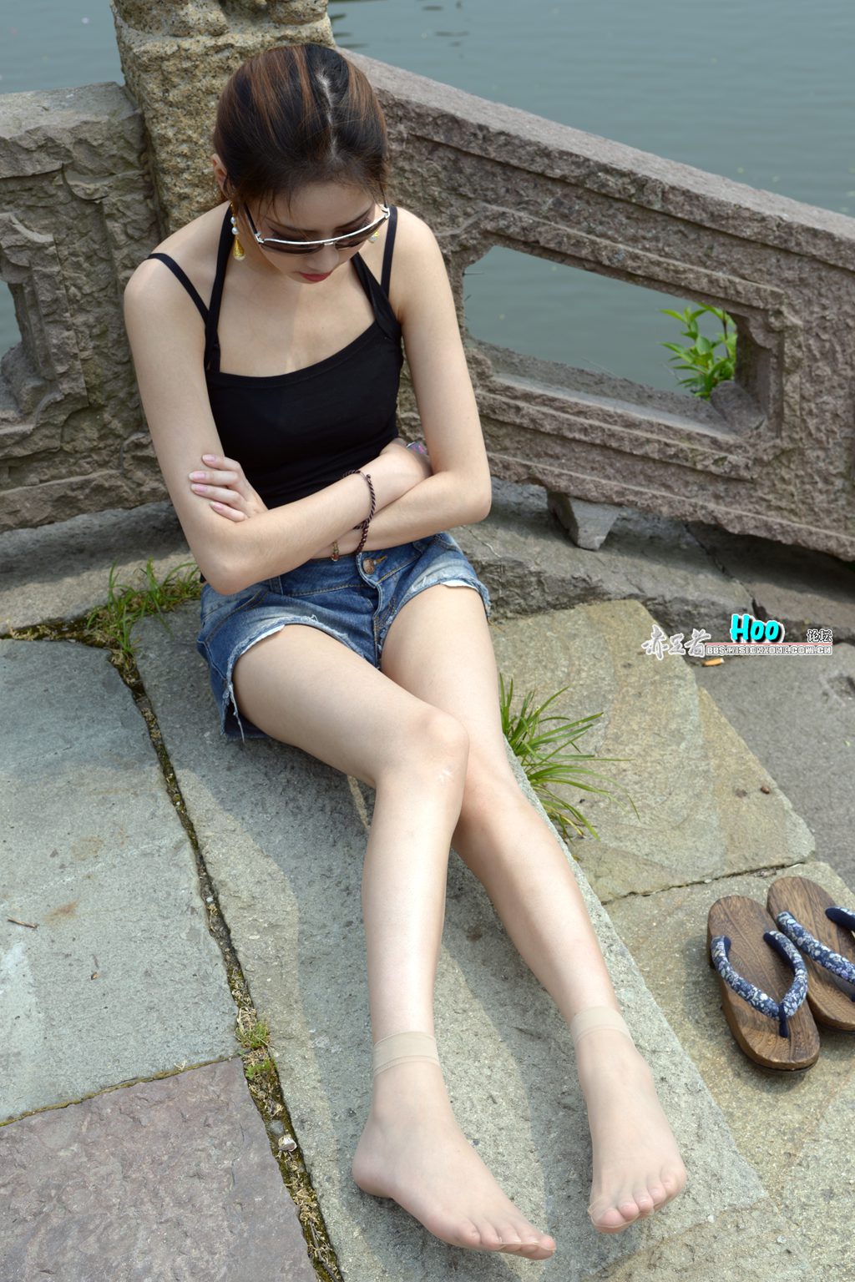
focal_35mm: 55
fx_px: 1959
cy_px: 641
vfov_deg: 36.2
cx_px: 428
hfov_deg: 24.6
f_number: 9
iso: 100
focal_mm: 55
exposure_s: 1/200
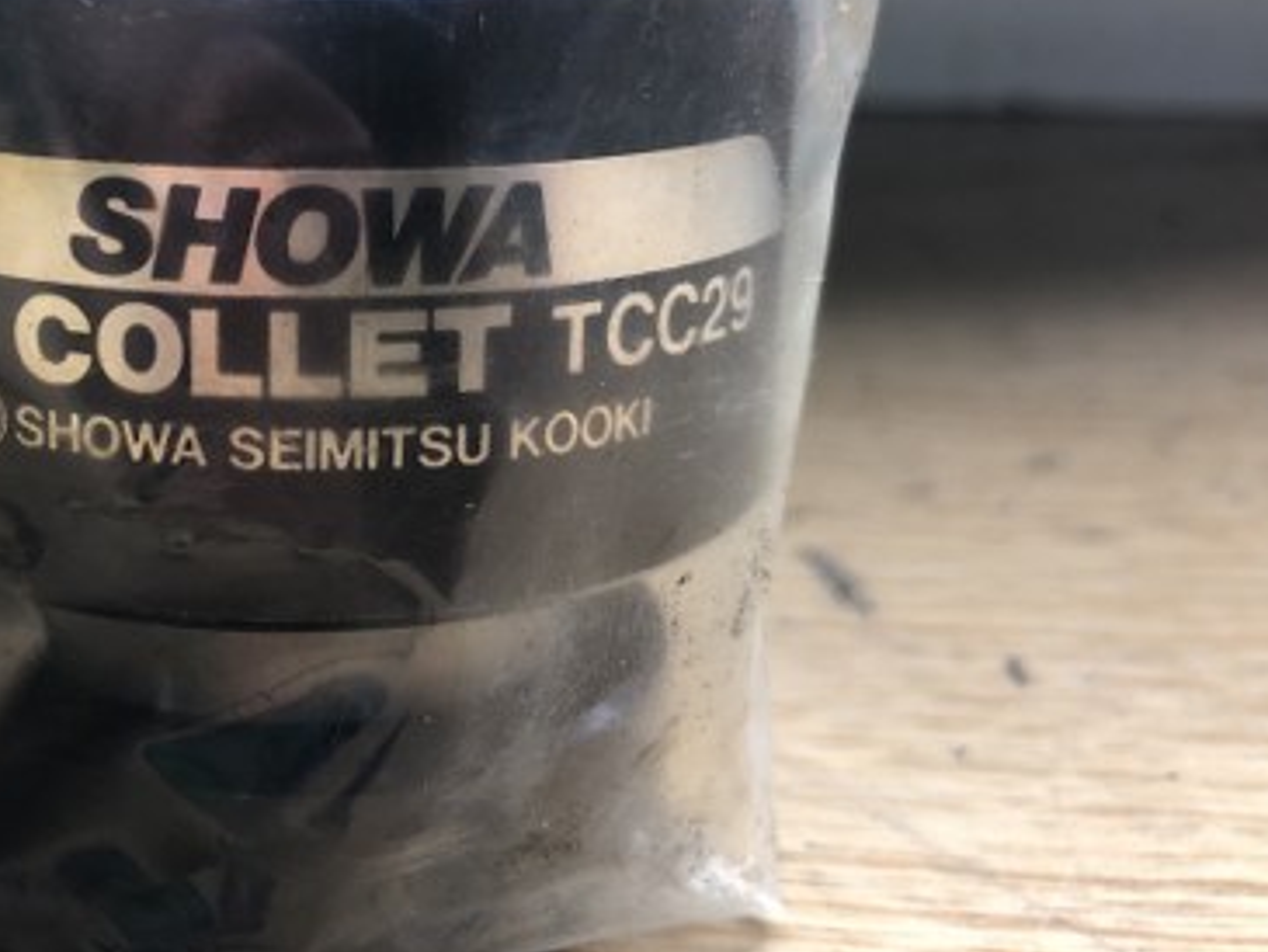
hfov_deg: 39.8
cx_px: 285
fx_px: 1686
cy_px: 302
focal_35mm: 46
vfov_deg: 31.2
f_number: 1.8
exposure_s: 1/40
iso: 25
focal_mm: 3.99
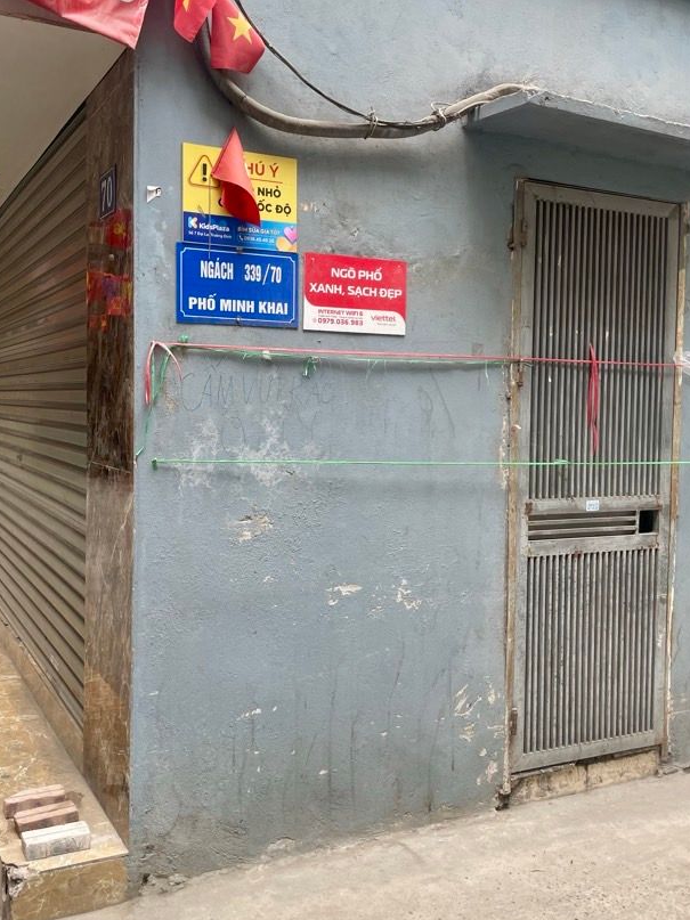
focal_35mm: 33
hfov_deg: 42.7
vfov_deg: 55.4
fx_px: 877
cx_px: 266
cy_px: 455
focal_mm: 4.2
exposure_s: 1/219
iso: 32
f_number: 1.6
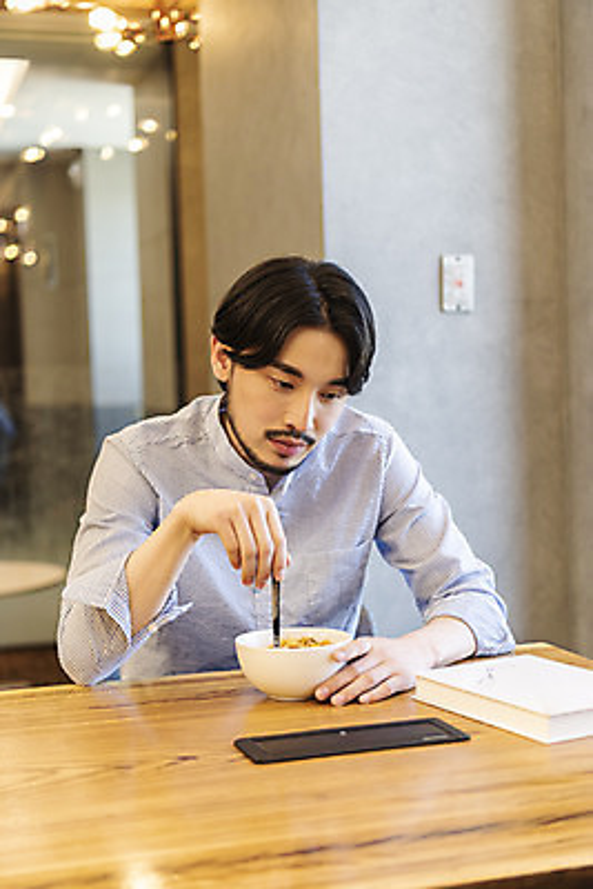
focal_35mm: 55
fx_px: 1358
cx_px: 296
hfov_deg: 24.6
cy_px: 444
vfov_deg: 36.2
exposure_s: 1/125
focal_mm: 55
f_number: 2.8
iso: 640
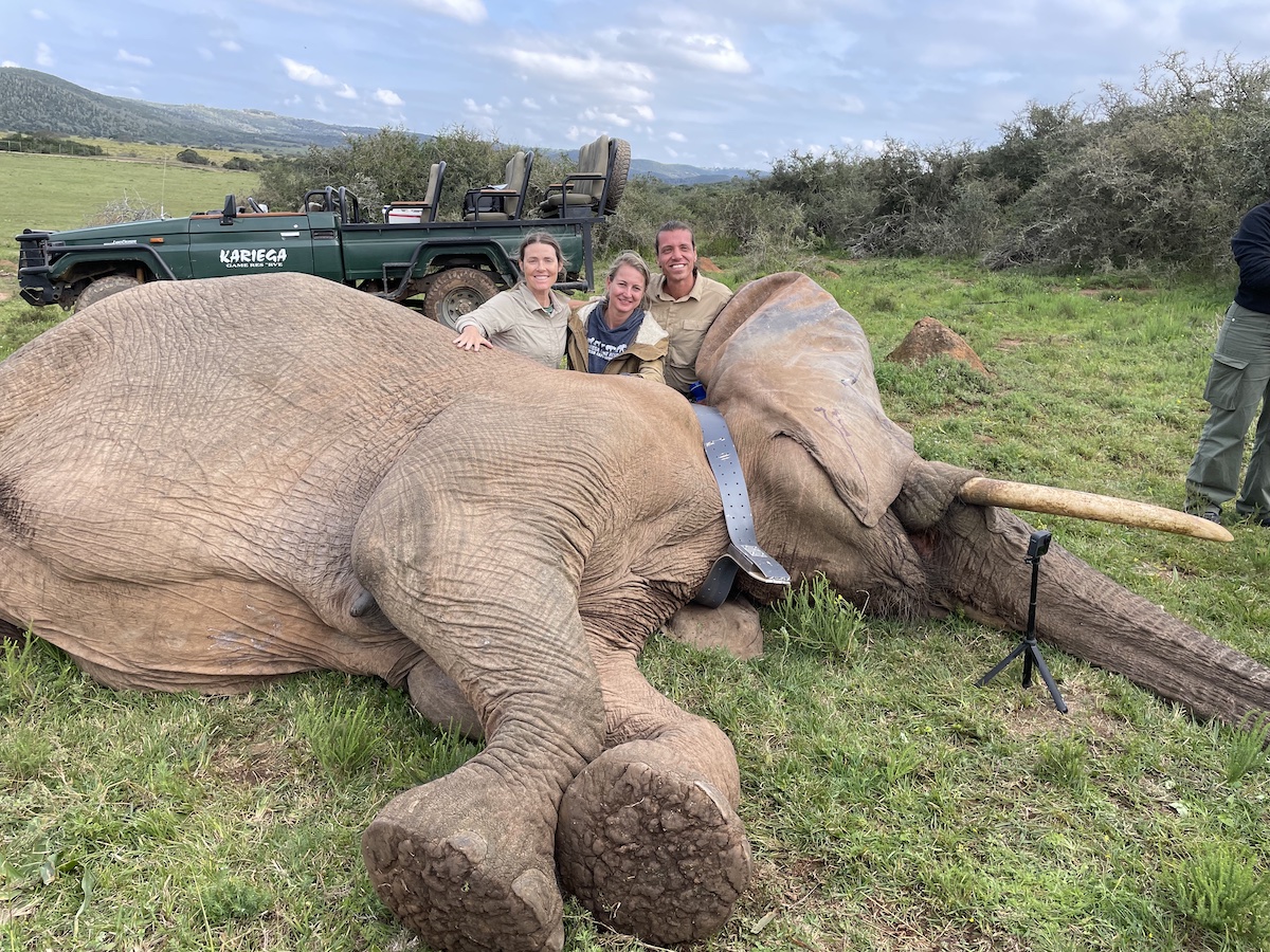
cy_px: 476
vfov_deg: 53.1
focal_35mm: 26
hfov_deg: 67.3
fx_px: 954
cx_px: 635
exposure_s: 1/988
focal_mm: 4.2
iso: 32
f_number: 1.6
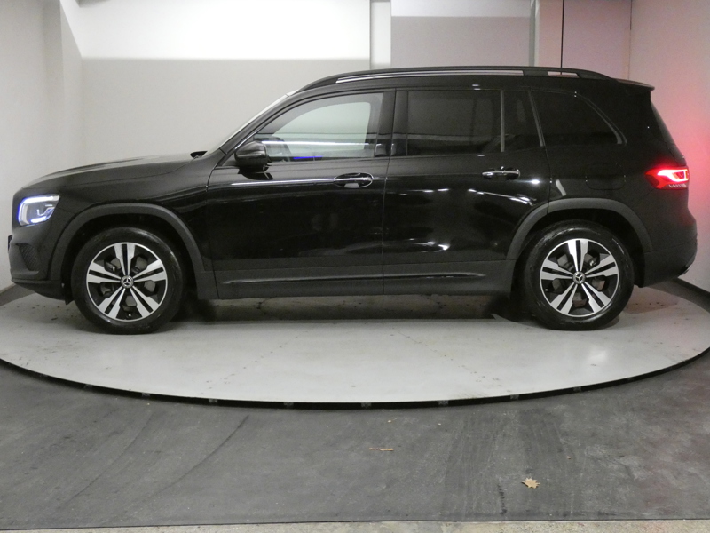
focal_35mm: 48
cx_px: 355
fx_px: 985
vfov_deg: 30.3
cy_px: 266
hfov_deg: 39.7
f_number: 3.8
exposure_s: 1/60
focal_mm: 8.6
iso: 1600
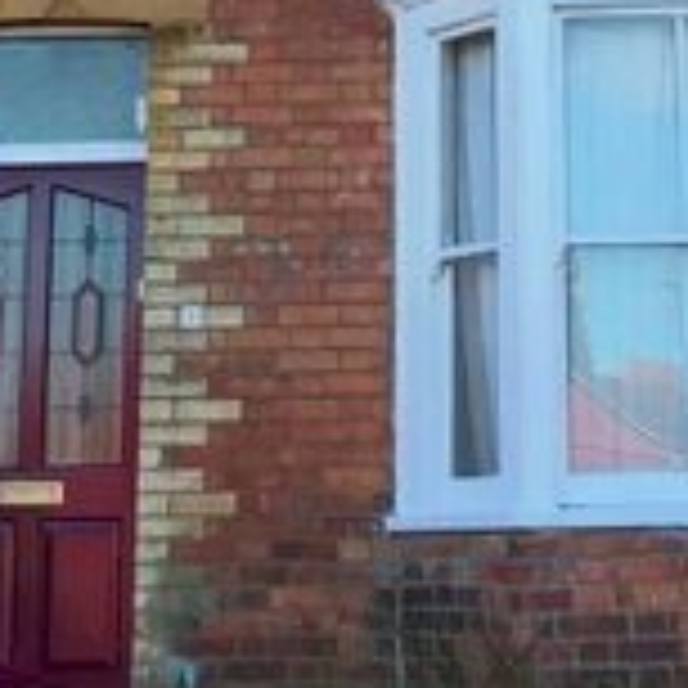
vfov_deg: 14.8
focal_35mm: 113
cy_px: -169
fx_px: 2541
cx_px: 508
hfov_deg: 15.4
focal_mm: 3.99
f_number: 1.8
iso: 20
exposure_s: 1/647
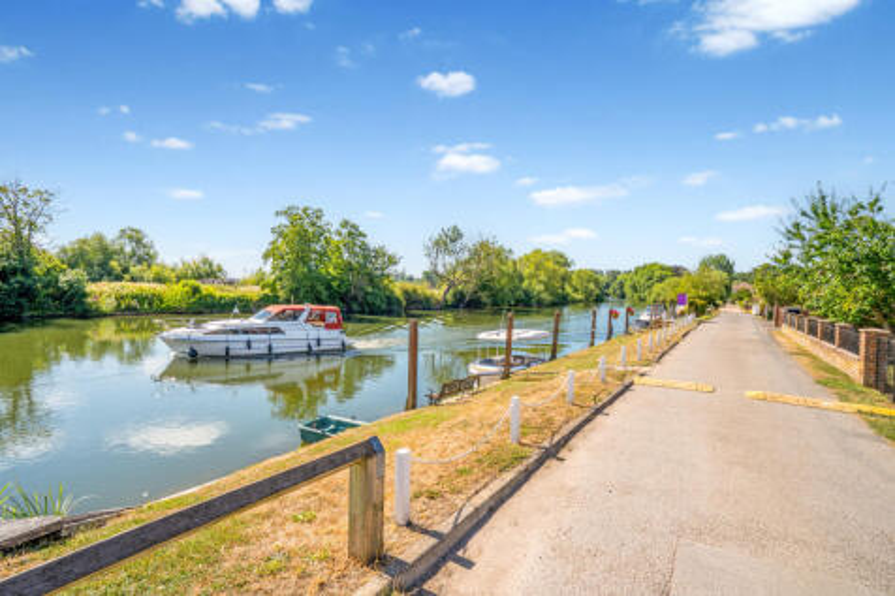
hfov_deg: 96.8
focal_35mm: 16
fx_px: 398
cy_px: 298
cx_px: 448
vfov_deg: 73.7
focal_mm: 16
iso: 100
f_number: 10
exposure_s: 1/125
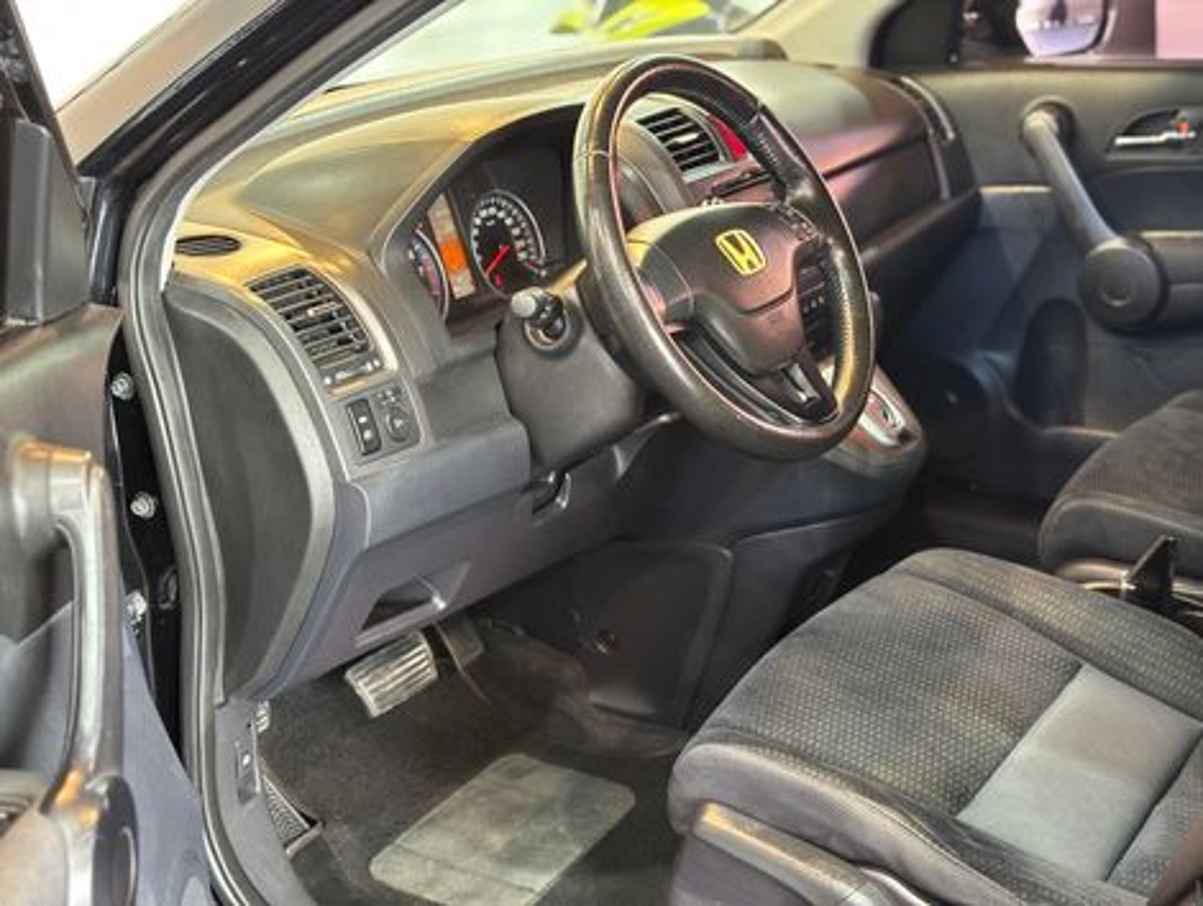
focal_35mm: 52
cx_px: 602
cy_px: 453
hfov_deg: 36.8
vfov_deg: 28.1
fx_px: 1810
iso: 200
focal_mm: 5.96
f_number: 1.6
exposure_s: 1/40
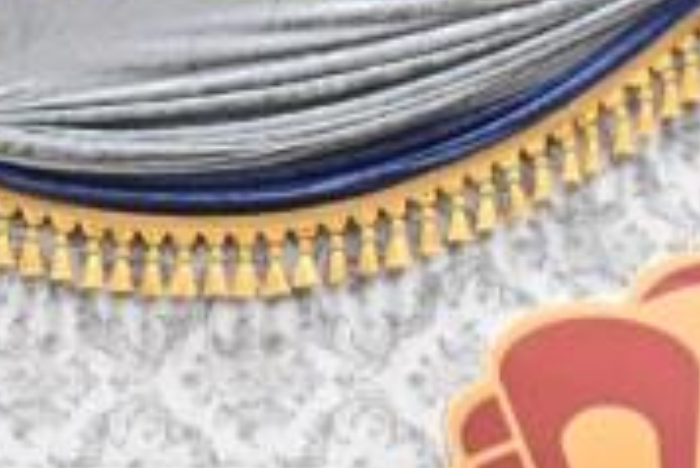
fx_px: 13427
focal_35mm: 690
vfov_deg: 2.0
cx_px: 700
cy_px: 781
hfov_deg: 3.0
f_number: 4
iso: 1600
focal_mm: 120
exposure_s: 1/400
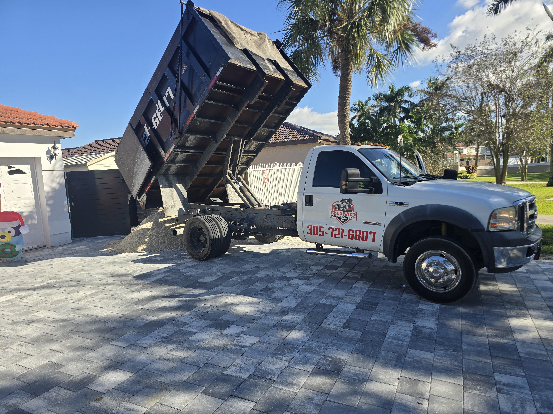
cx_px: 276
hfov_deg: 73.9
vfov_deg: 58.9
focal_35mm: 23
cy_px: 207
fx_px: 367
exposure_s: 1/617
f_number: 1.7
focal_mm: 6.3
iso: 12
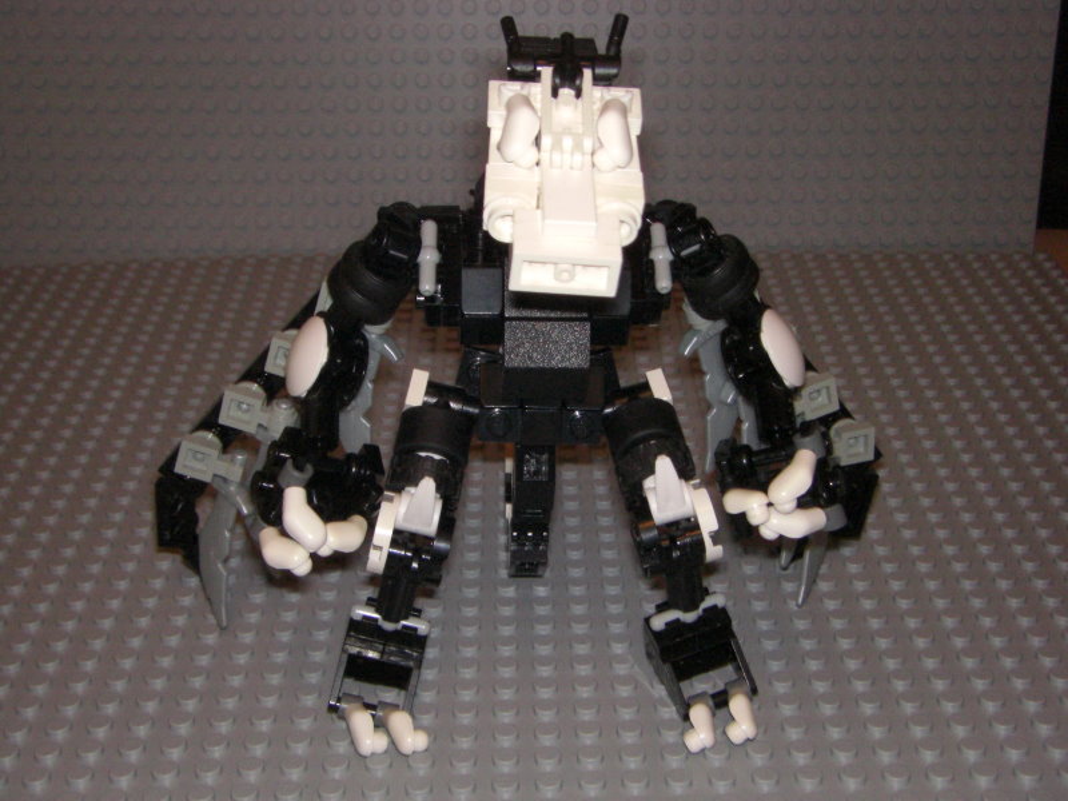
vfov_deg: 27.5
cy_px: 400
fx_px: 1635
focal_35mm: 53
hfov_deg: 36.2
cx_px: 534
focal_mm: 8.9
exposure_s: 1/30
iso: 400
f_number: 5
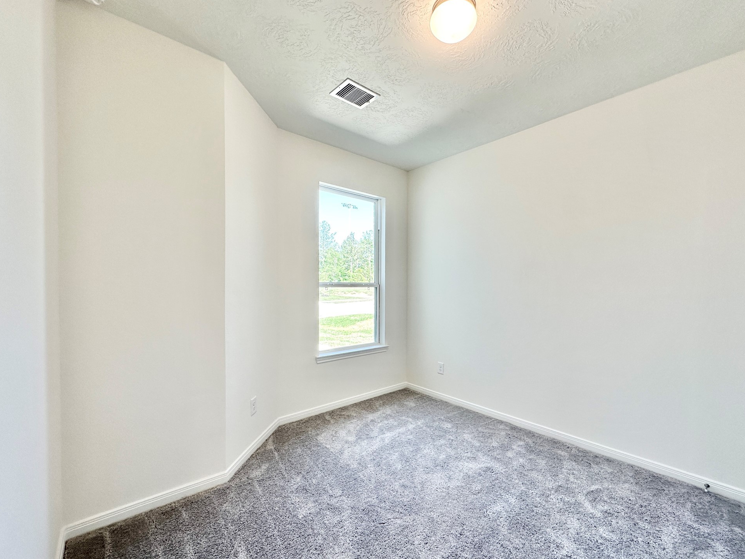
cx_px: 395
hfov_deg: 98.0
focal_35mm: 15
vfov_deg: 81.7
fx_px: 323
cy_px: 292
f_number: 2.2
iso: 80
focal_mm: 2.22
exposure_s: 1/120
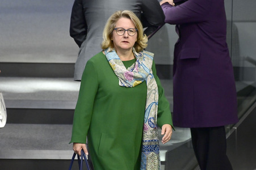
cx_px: 128
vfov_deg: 2.7
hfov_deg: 4.1
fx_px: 3553
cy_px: 85
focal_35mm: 500
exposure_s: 1/500
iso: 8000
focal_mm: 500
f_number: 5.6
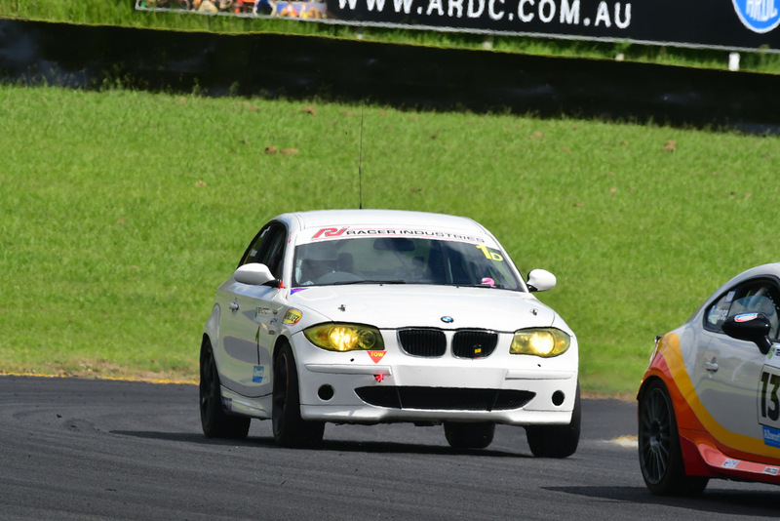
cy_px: 260
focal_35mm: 570
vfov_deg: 2.4
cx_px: 390
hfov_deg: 3.6
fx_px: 12354
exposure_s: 1/640
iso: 400
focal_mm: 380
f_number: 11
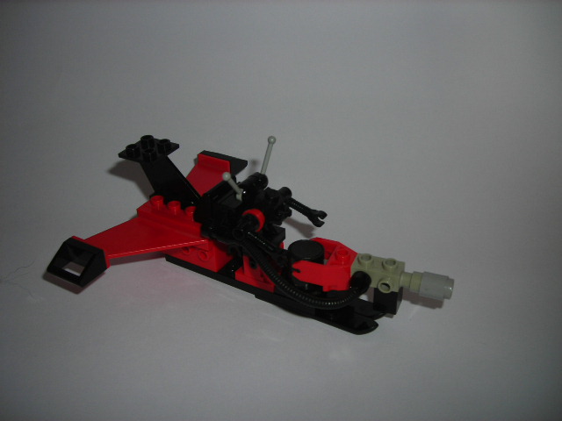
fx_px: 617
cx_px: 281
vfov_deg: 37.7
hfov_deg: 49.0
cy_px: 210
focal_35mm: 38
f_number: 3.2
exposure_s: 1/60.1
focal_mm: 6.3
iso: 50
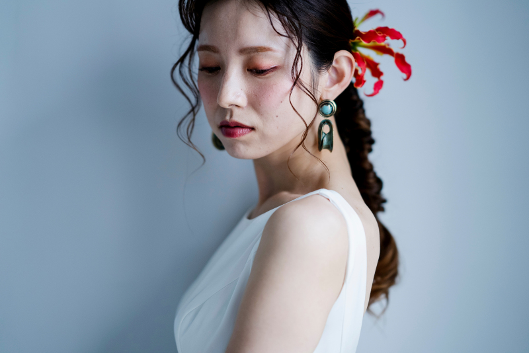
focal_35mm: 85
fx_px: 1249
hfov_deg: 23.9
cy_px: 176
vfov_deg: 16.1
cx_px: 264
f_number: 1.4
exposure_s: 1/500
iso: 640
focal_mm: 85
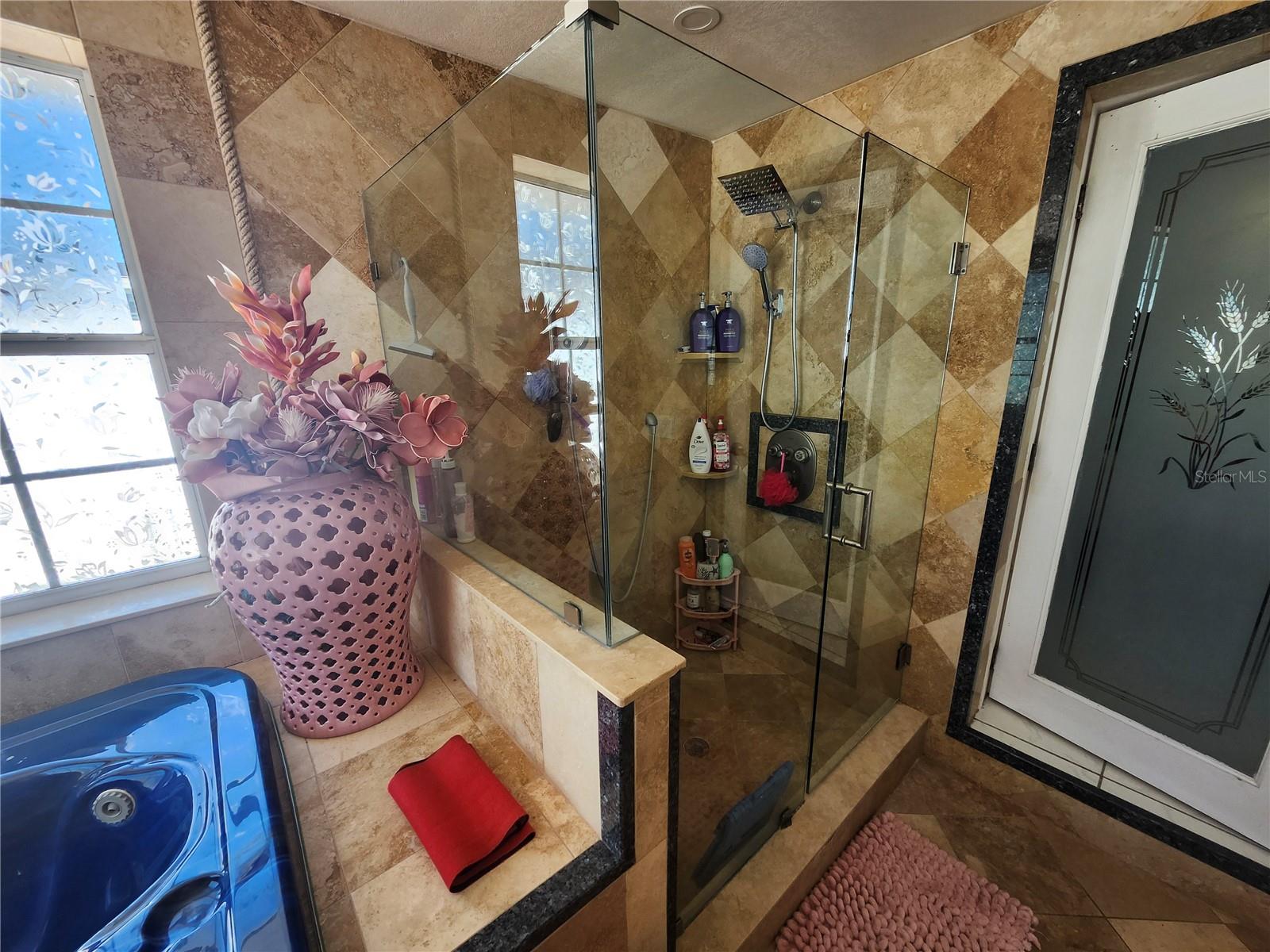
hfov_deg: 106.2
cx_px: 635
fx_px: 477
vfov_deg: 89.9
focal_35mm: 13
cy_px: 476
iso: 64
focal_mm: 1.74
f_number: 2.2
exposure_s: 1/120
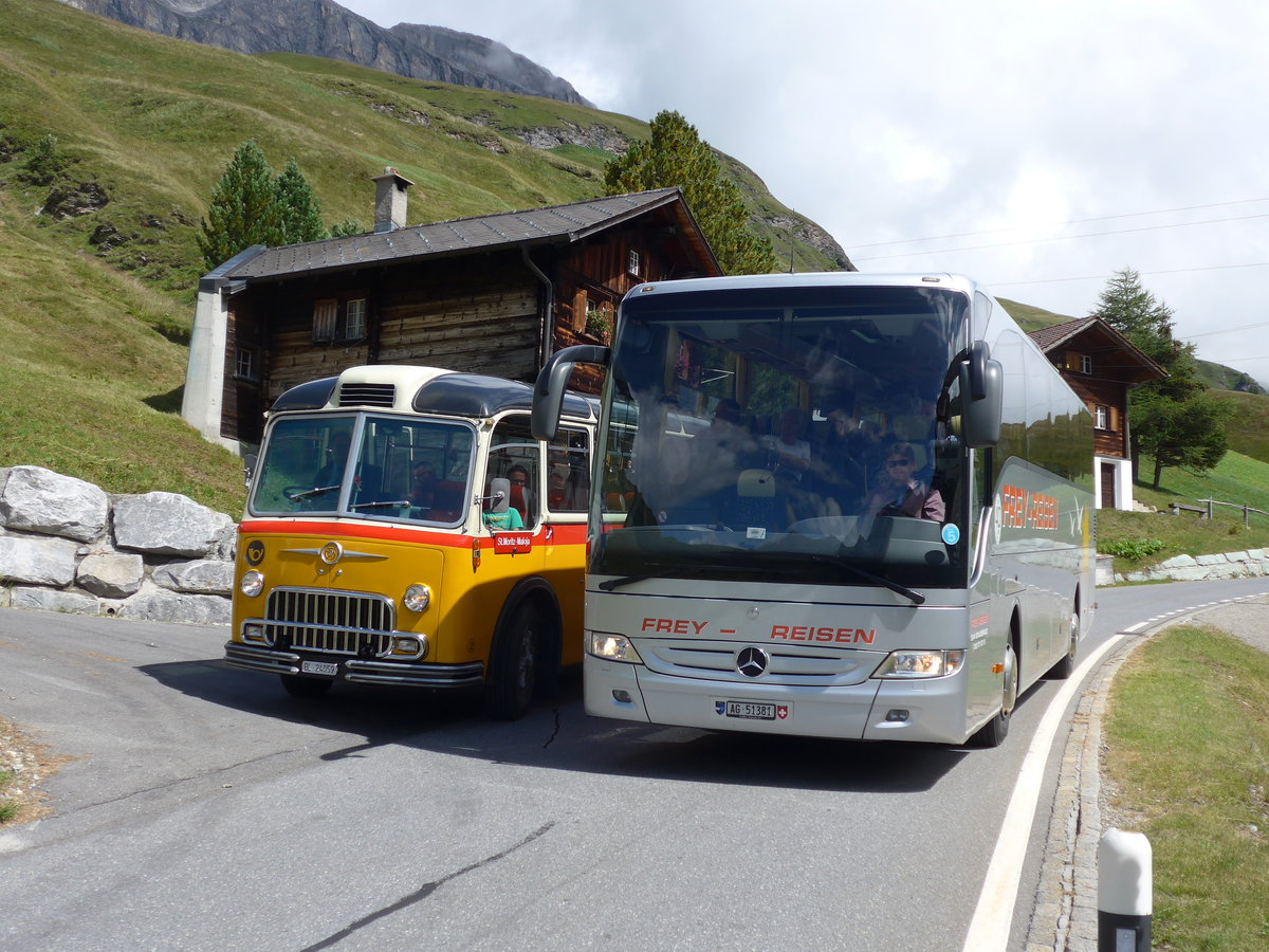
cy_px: 476
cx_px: 634
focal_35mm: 41
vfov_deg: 35.1
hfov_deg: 45.8
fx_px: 1503
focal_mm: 8.4
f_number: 2.8
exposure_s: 1/1600
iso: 80
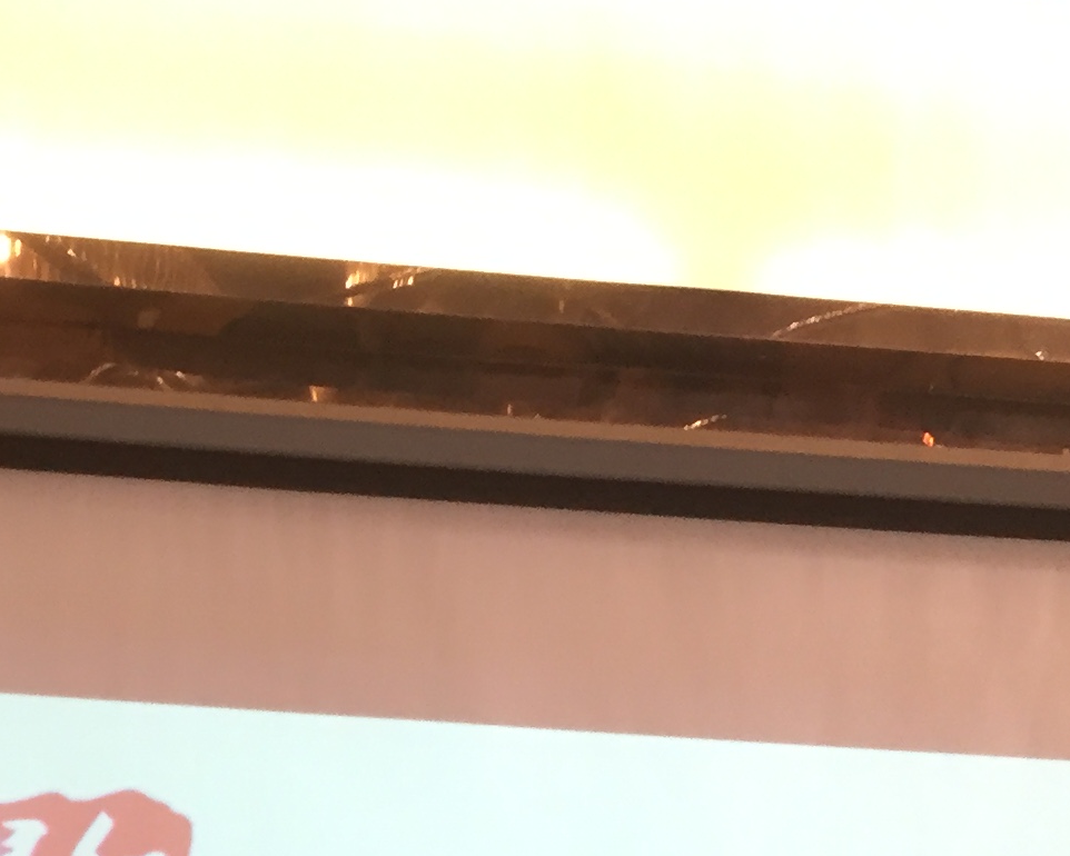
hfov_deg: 19.6
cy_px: 1347
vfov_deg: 14.7
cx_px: 88
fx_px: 3041
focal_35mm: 96
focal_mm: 4.15
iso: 160
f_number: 2.2
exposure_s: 1/33
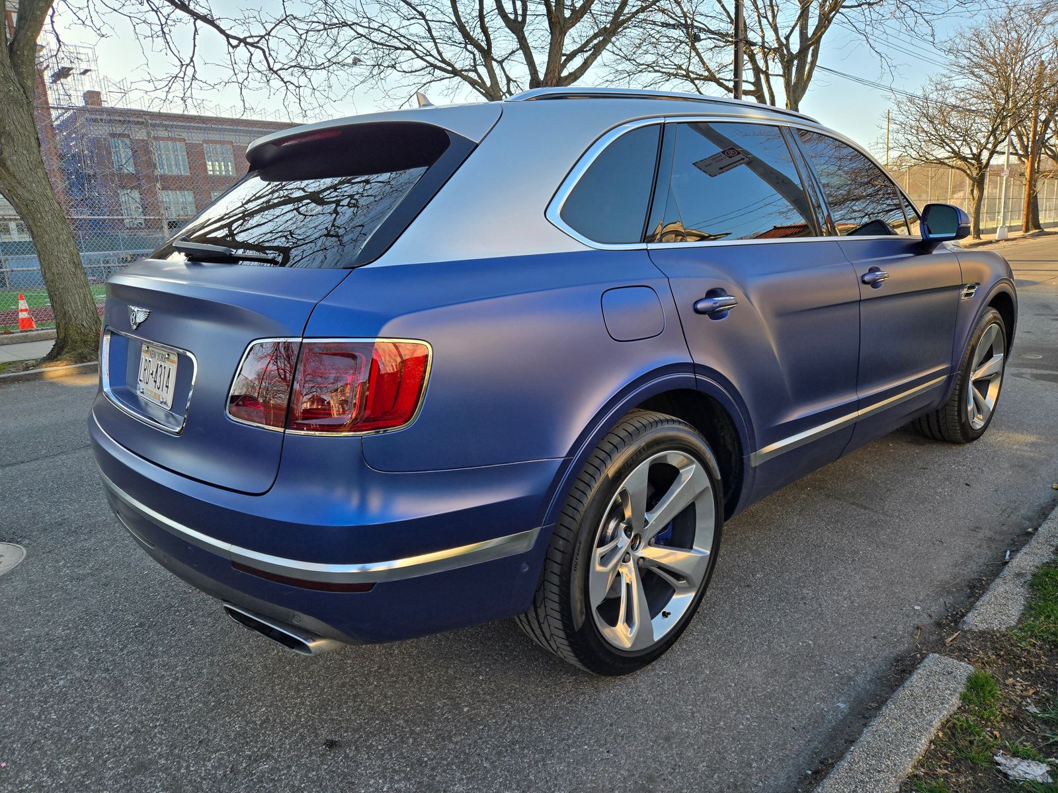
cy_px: 396
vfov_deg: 58.9
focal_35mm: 23
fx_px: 703
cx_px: 529
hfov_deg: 73.9
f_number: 1.8
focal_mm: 5.4
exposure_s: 1/1501
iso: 80
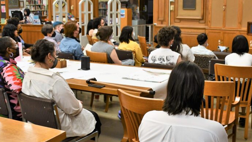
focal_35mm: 49
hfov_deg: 42.0
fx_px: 327
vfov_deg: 24.4
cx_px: 147
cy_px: 77
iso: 800
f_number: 3.5
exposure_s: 1/160
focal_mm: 18
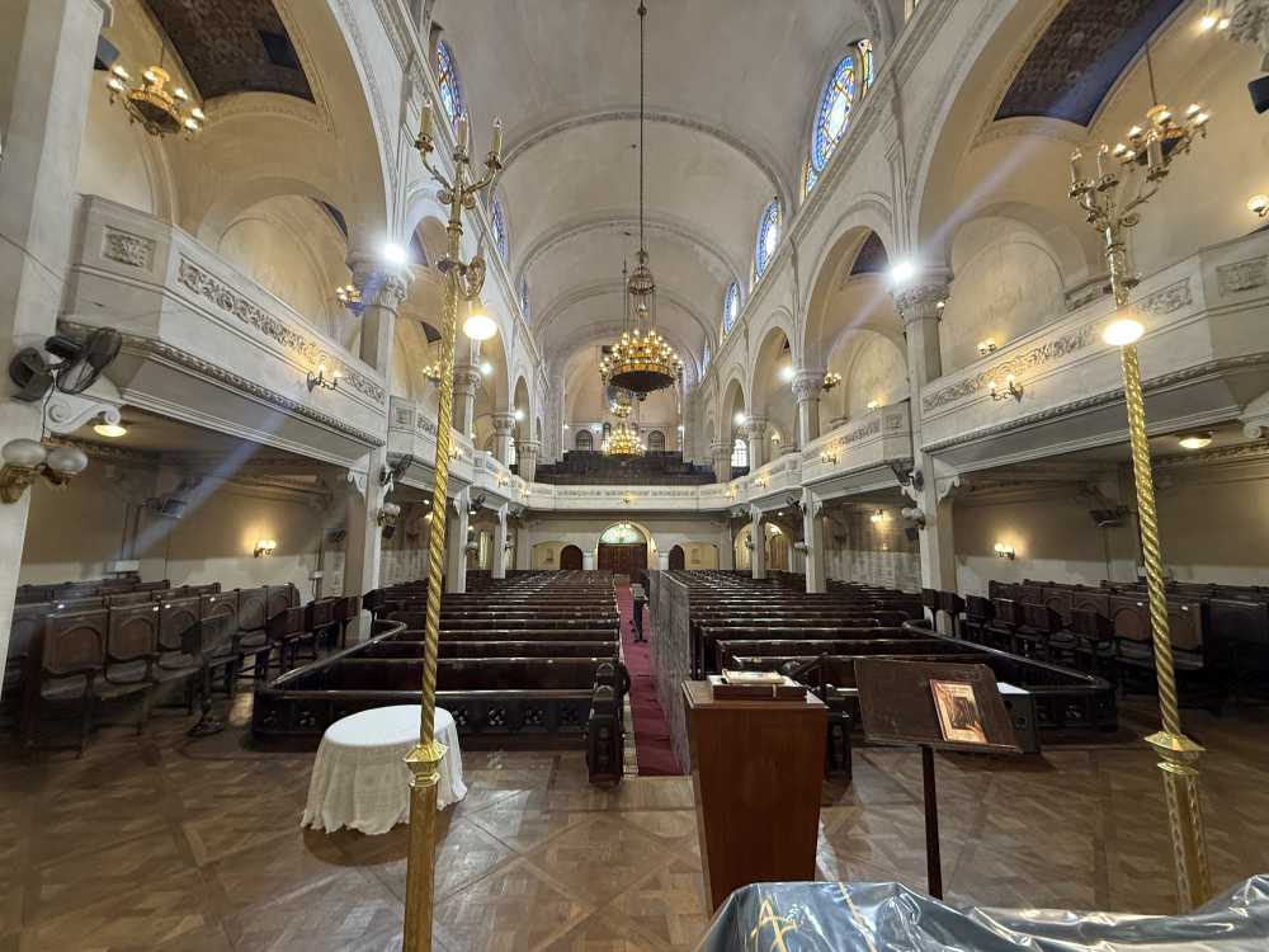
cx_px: 634
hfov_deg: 102.1
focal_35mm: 14
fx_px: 513
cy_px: 476
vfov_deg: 85.7
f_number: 2.2
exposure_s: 1/50
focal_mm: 2.22
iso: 250
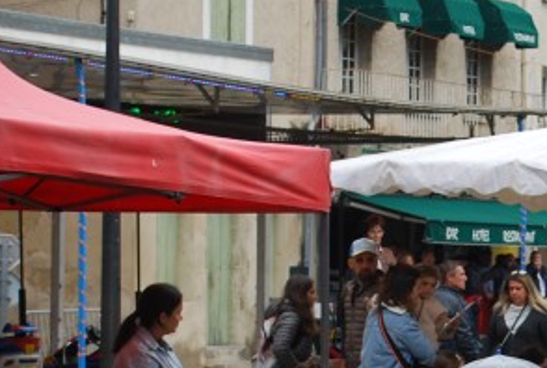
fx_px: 2774
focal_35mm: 182
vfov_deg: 7.6
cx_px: 775
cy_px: 273
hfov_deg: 10.9
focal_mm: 40
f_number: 5.6
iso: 100
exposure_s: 1/125
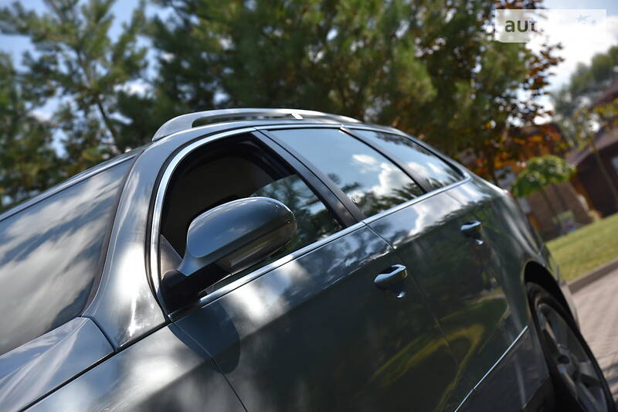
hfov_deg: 28.8
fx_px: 1201
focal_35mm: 70
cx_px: 309
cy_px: 206
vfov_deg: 19.4
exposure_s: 1/640
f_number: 6.3
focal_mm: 70
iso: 200
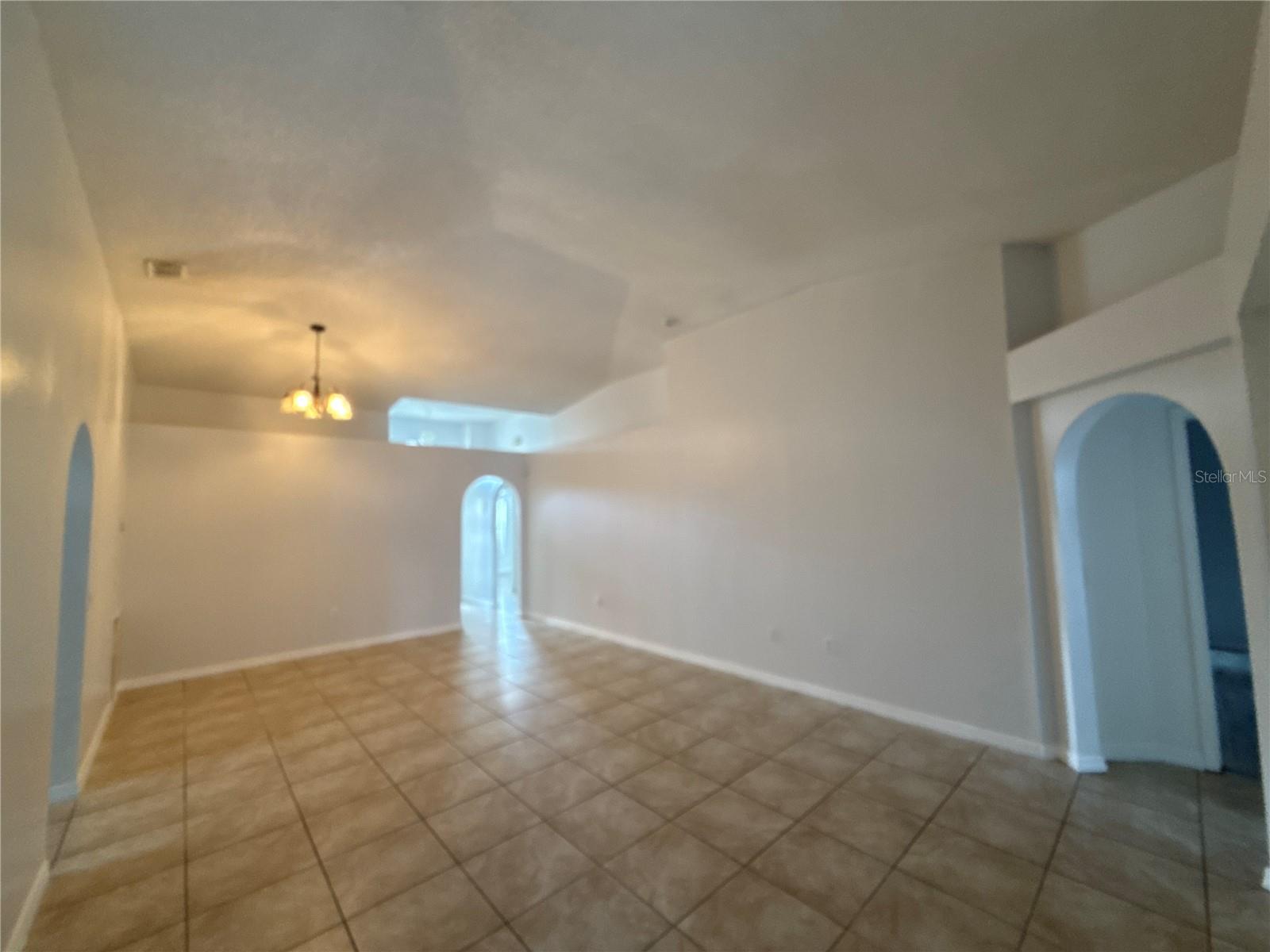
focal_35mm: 14
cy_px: 476
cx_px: 635
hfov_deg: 102.1
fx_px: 514
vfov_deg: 85.7
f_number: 2.2
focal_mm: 2.22
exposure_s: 1/30
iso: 160
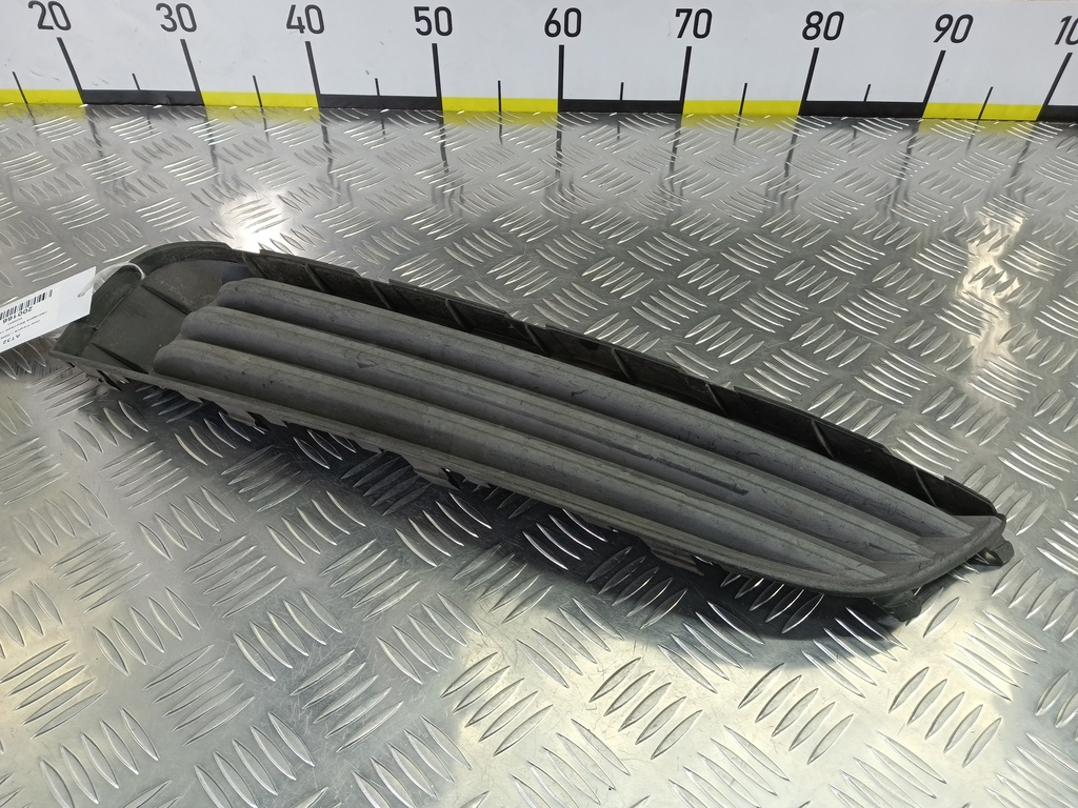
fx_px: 716
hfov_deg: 73.9
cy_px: 404
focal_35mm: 23
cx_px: 539
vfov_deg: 58.9
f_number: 1.6
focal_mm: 4.11
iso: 119
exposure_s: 1/50
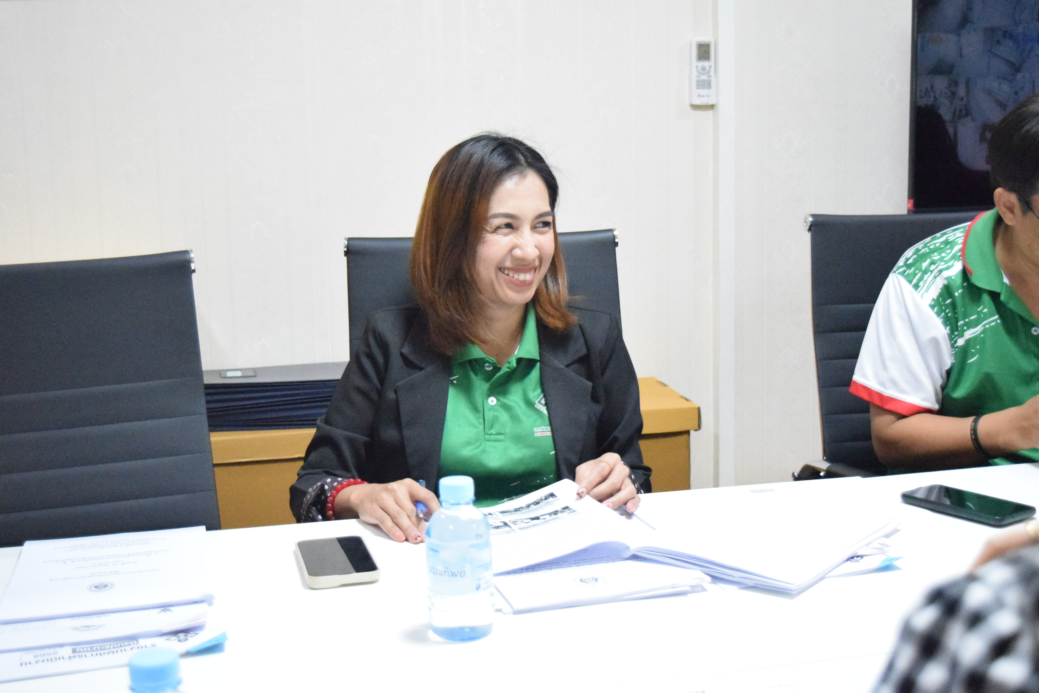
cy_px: 346
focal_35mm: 46
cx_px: 520
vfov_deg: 29.0
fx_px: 1342
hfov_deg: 42.3
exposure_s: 1/320
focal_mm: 31
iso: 12800
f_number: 4.2
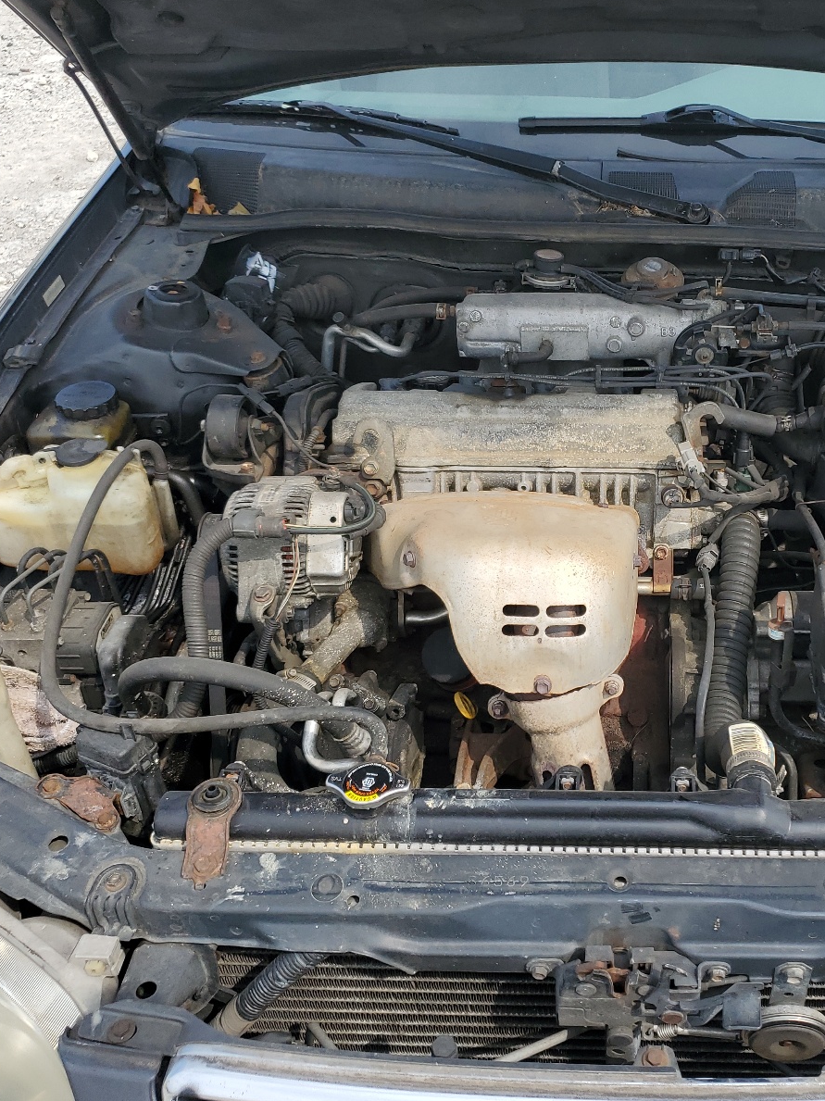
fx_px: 1113
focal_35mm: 35
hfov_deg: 39.5
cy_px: 547
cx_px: 623
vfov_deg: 52.6
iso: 50
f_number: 1.5
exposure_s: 1/2000
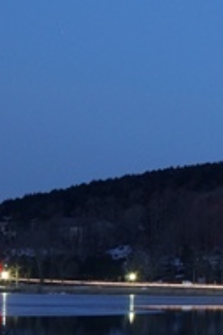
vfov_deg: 11.7
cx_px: 630
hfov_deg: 7.1
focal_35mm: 176
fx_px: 1638
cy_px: 262
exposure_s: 30
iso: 200
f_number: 11
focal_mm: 28
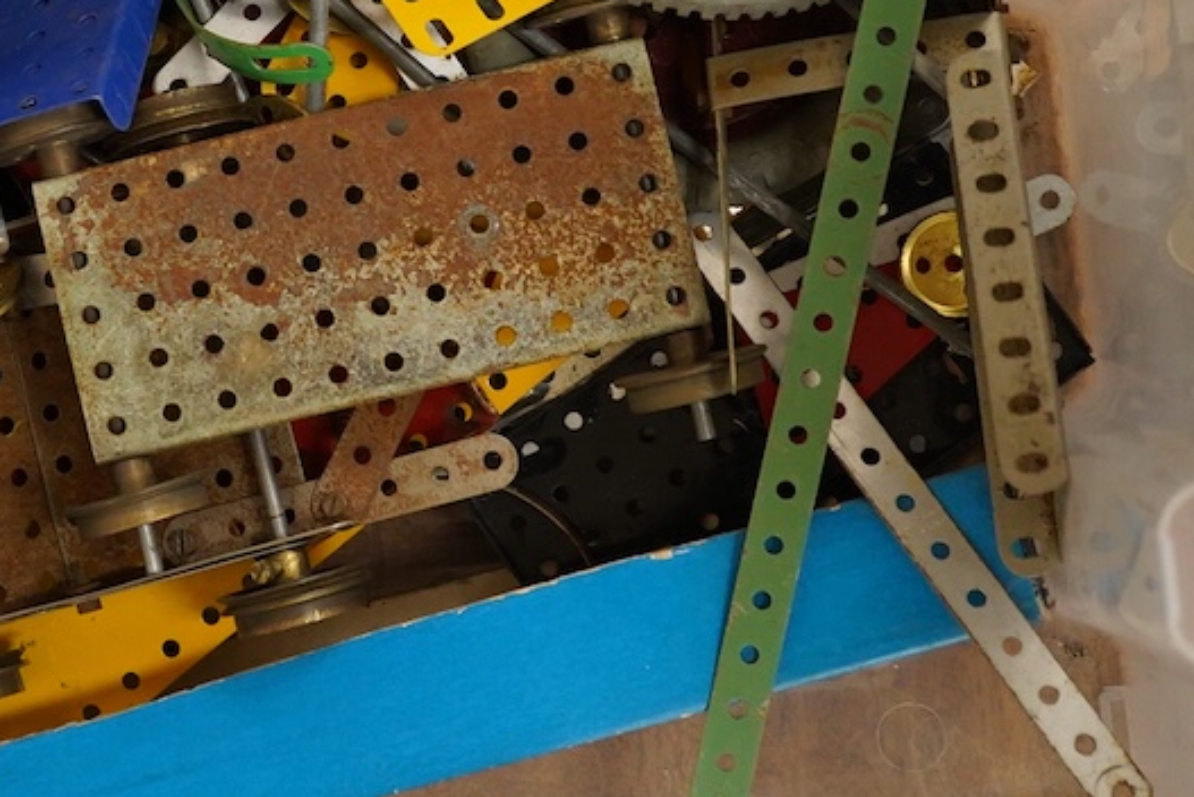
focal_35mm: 96
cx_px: 167
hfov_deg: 20.9
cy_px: 199
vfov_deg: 14.2
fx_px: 3186
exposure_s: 1/160
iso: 2000
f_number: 3.5
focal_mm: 30
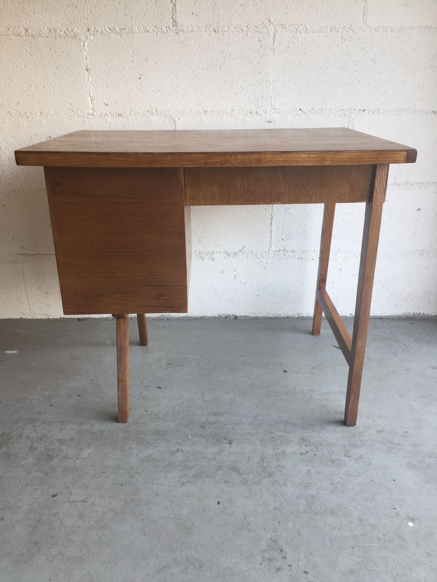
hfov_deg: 48.2
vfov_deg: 61.7
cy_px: 291
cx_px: 218
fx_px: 488
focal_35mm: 29
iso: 40
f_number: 2.2
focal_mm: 4.15
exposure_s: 1/100
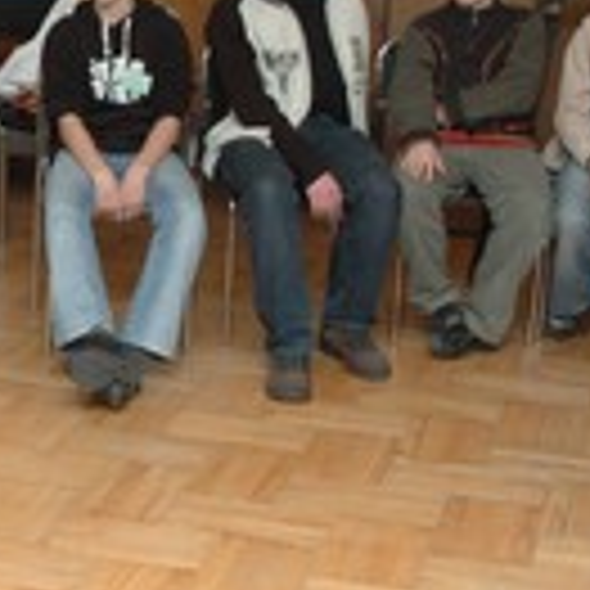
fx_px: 1793
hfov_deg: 17.5
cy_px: 405
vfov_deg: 18.6
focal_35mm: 93
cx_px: -180
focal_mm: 24
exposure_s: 1/60
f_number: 5.6
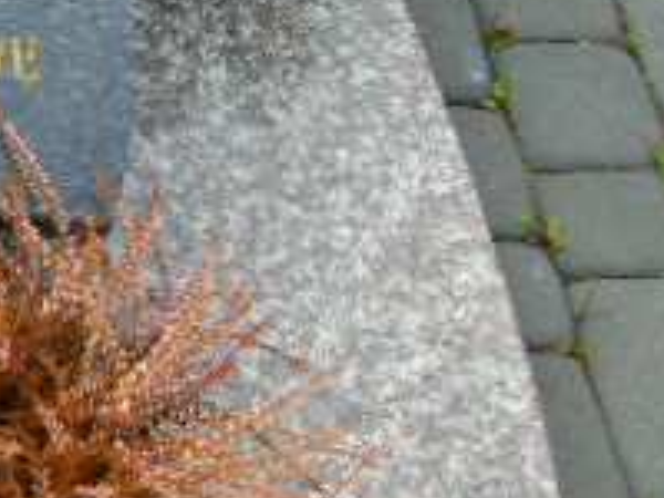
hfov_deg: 19.0
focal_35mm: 93
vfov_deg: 15.6
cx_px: -276
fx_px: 1784
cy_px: 3
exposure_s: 1/160
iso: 80
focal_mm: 5.2
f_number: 3.6
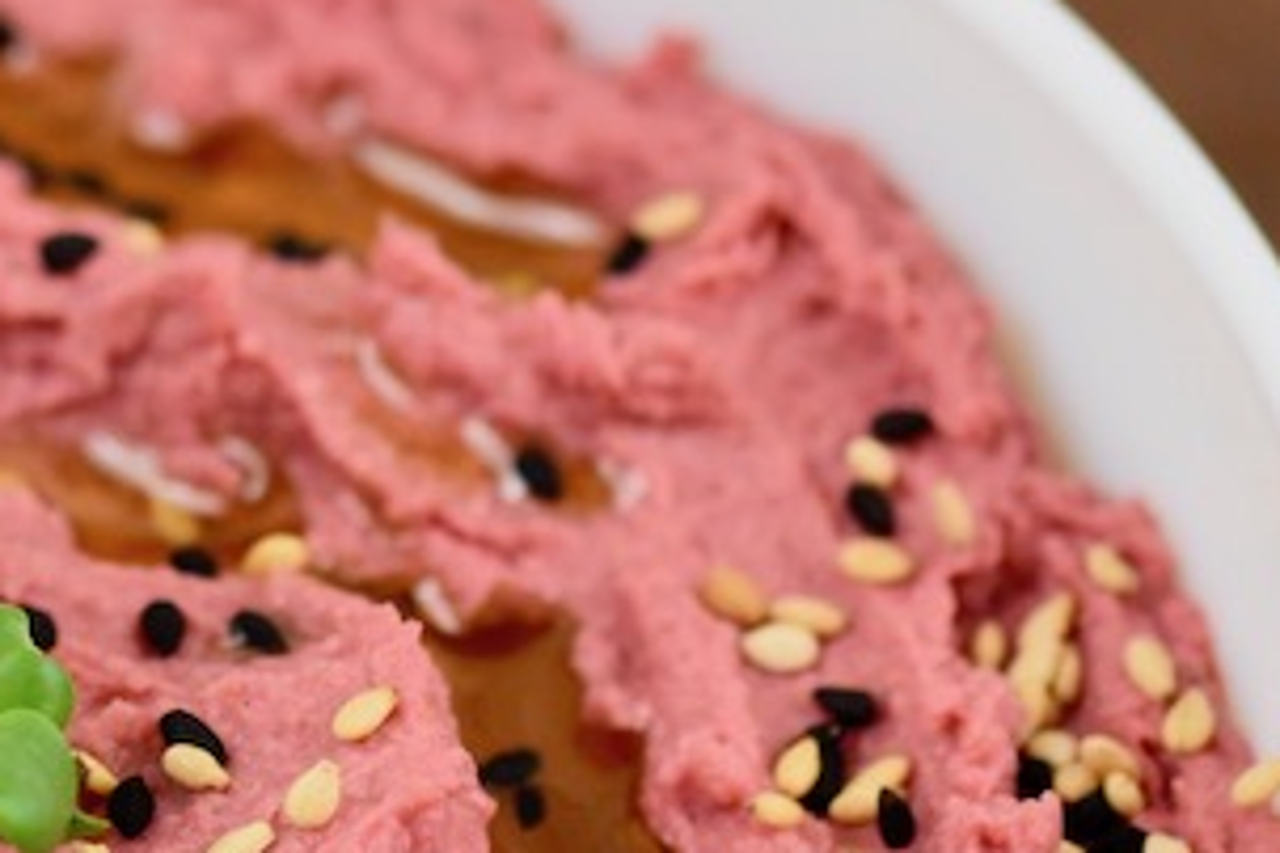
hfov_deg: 3.9
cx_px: -215
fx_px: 18903
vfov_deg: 2.6
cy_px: 522
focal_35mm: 532
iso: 400
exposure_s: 1/125
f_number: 5.6
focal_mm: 105
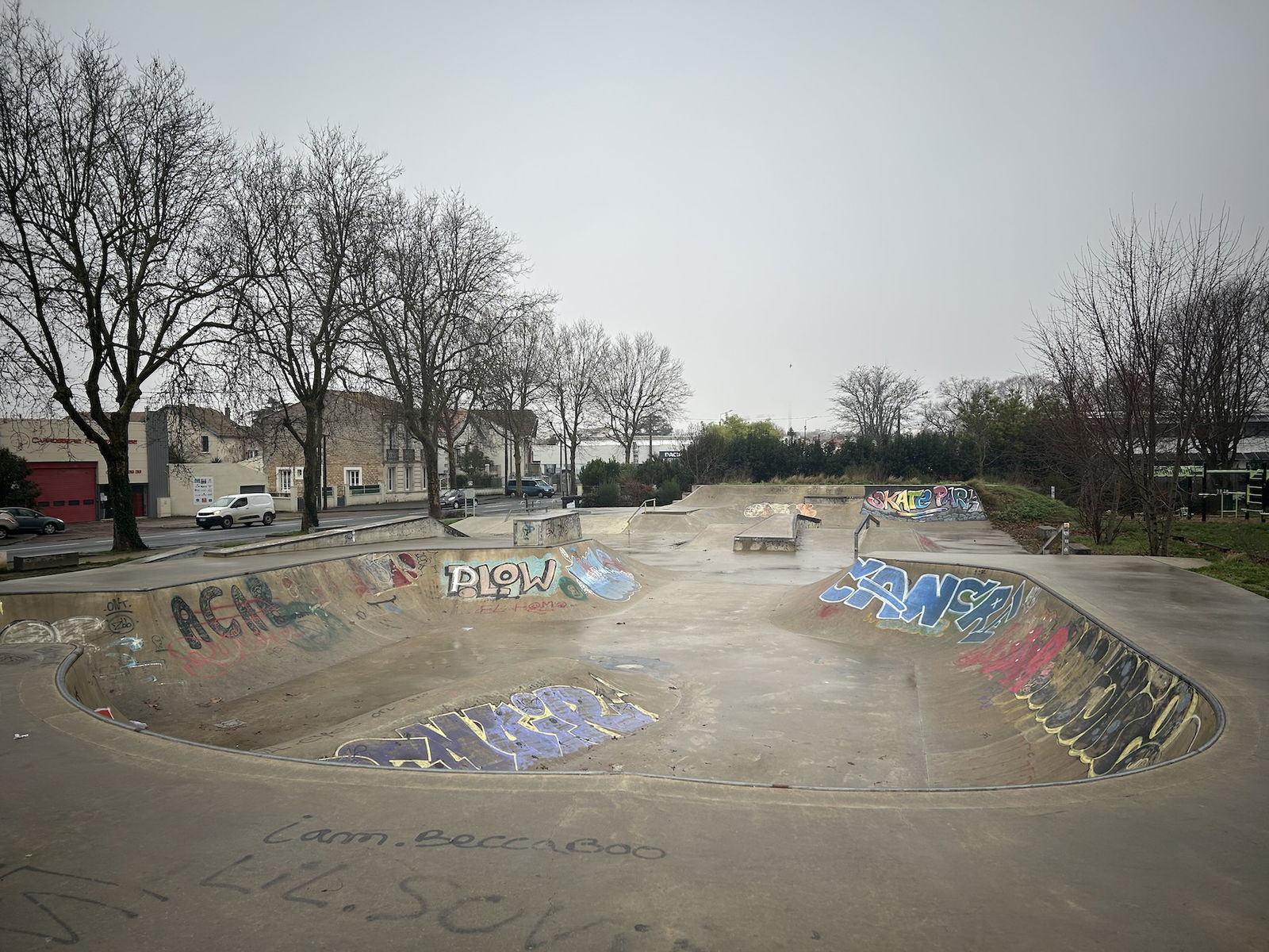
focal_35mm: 26
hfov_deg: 67.3
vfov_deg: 53.1
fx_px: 953
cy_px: 476
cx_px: 634
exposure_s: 1/418
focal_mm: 5.7
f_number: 1.5
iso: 50
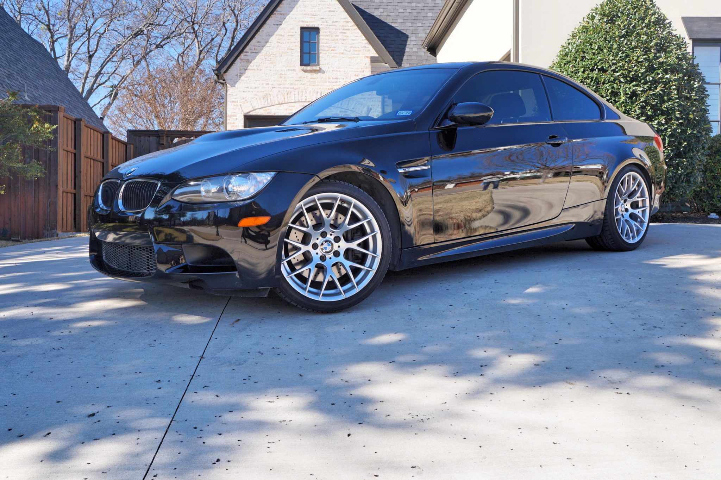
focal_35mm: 36
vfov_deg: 36.8
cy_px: 240
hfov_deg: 53.2
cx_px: 360
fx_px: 721
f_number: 9
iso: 100
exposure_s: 1/100
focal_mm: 24
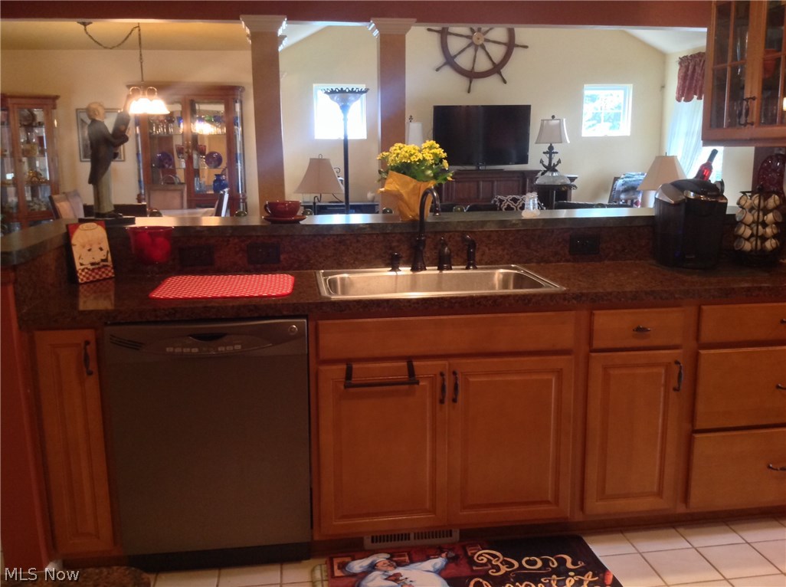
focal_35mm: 35
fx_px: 793
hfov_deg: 52.7
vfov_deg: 40.6
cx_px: 393
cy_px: 294
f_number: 2.4
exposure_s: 1/15
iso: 250
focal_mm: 4.28
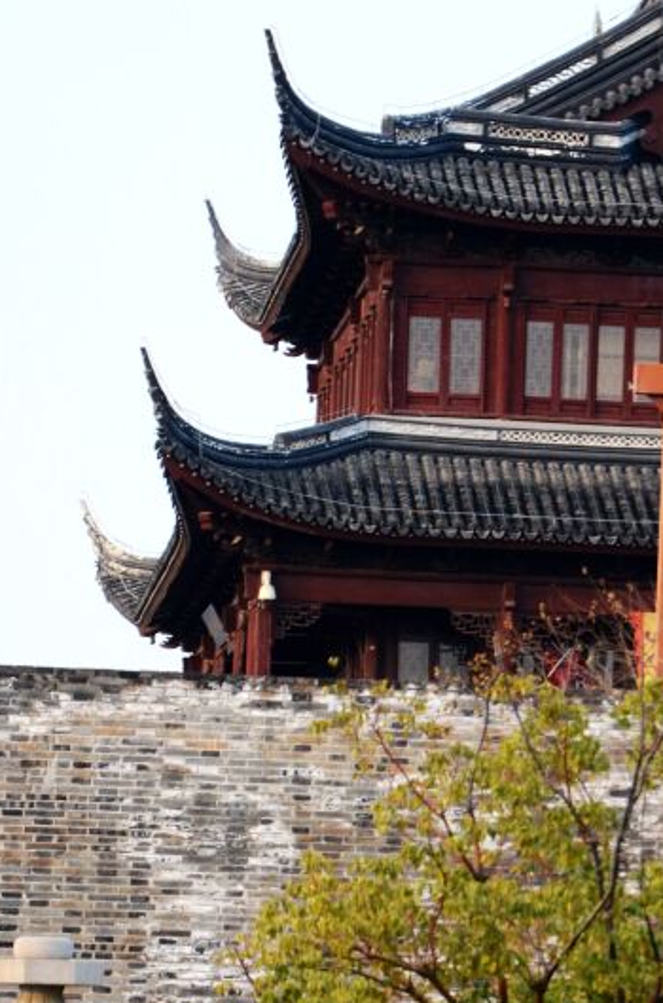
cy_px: 834
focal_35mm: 257
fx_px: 7141
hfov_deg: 5.3
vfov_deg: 8.0
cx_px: 534
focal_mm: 75
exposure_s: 1/250
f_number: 5.6
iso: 400
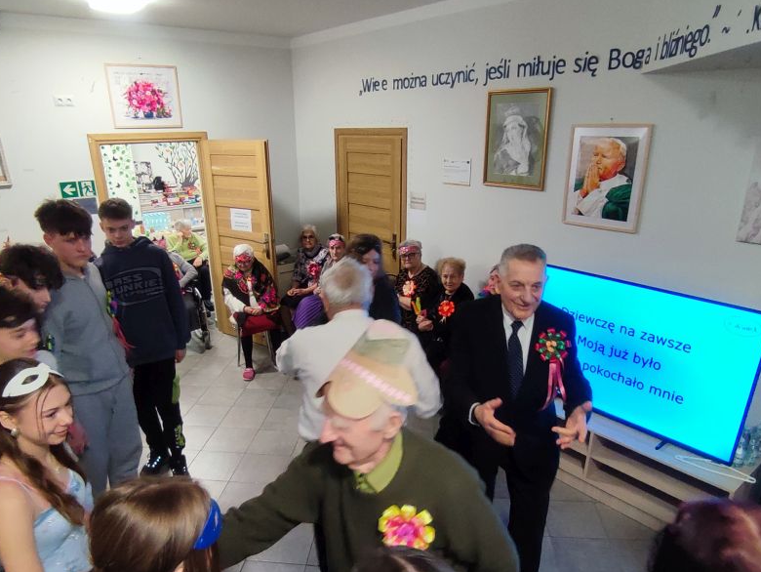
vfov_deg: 62.4
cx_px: 391
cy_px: 365
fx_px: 462
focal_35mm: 21
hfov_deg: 78.9
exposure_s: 1/33
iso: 213
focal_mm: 1.65
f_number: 2.2
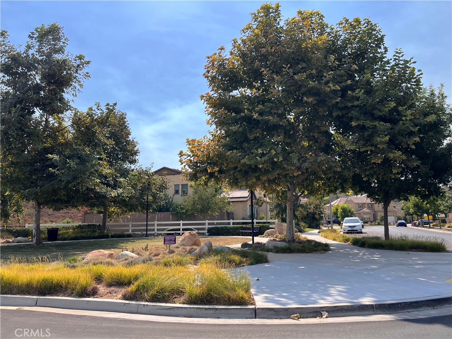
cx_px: 226
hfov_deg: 67.3
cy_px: 170
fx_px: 339
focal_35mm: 26
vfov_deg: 53.1
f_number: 1.5
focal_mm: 5.7
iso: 50
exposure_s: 1/4274
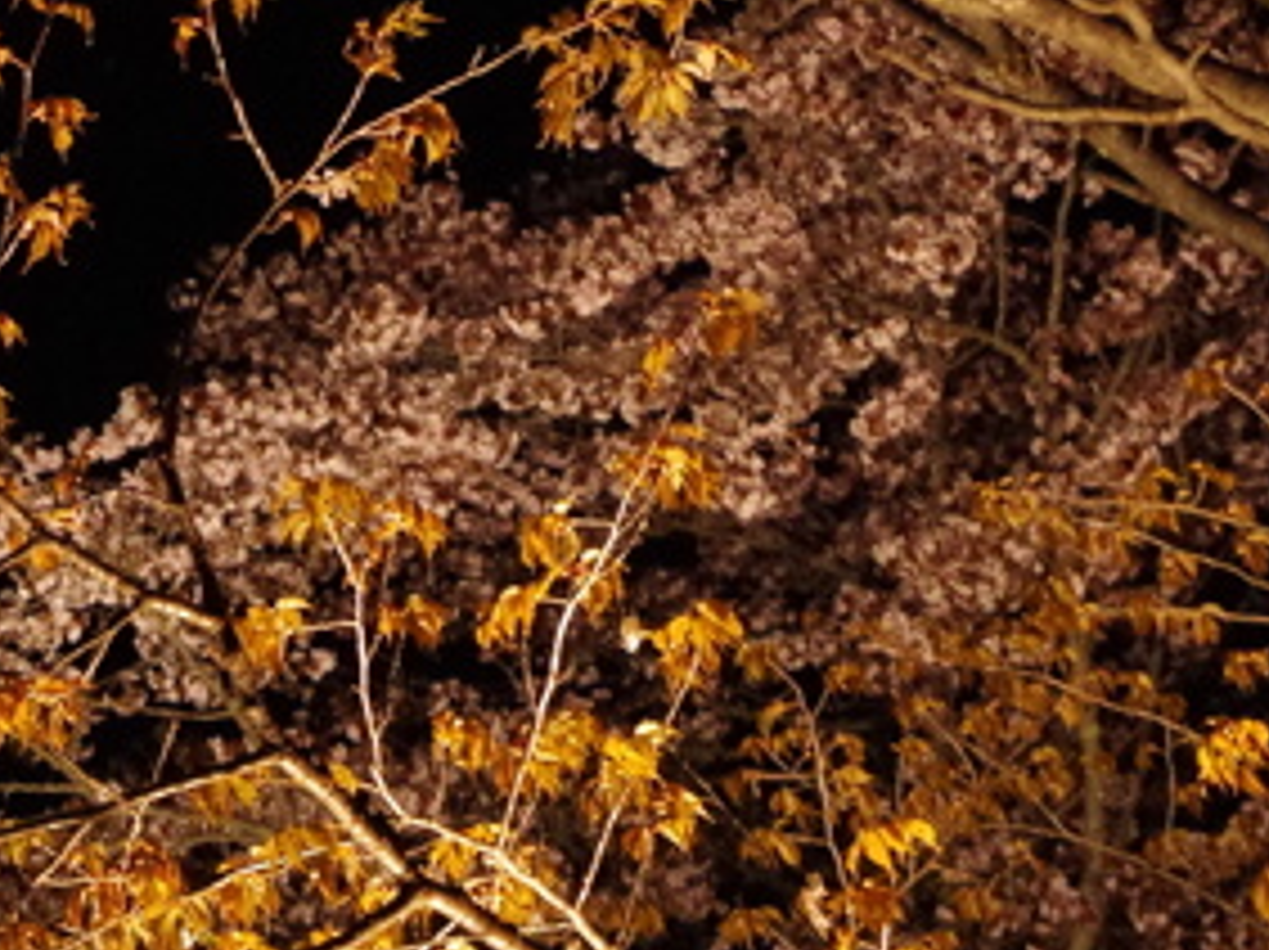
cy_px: 756
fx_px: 4981
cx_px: -765
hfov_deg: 13.5
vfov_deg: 10.9
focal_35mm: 136
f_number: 5.6
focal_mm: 26.25
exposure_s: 1/60
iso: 3200
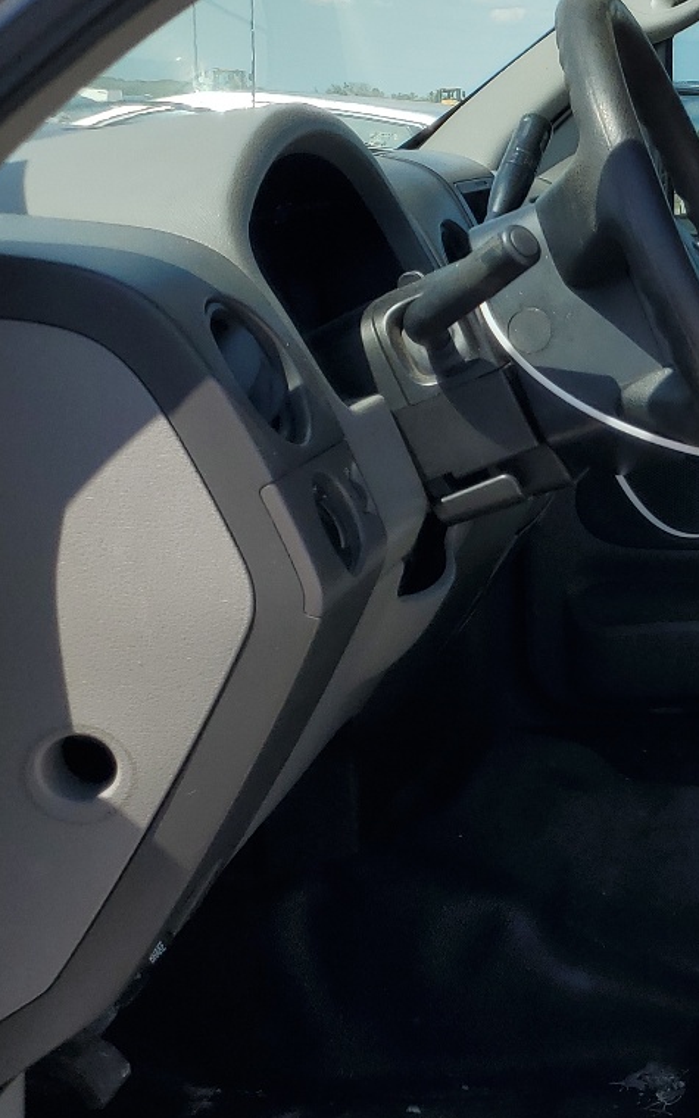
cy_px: 527
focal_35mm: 58
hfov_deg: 19.3
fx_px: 1768
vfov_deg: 35.1
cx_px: 1071
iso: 50
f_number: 1.5
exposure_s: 1/2500
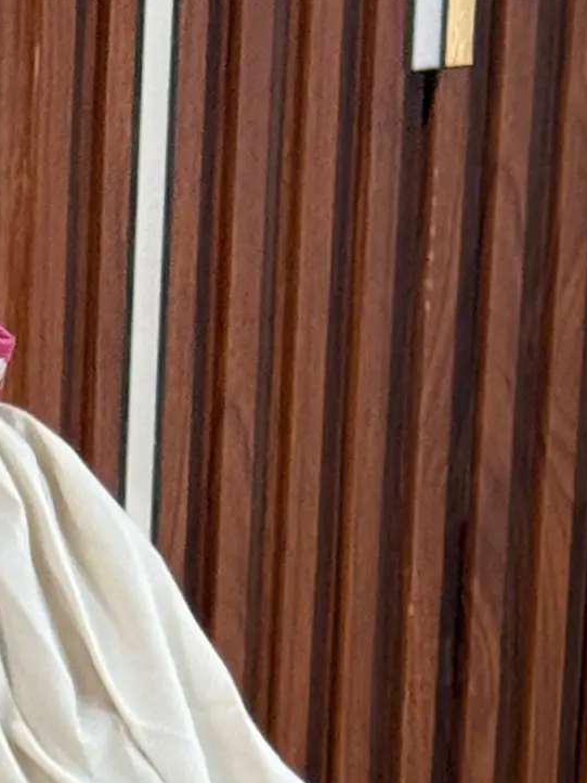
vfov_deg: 7.2
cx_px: -631
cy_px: 1400
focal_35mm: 268
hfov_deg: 5.4
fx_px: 6056
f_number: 1.78
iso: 100
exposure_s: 1/340
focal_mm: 6.76
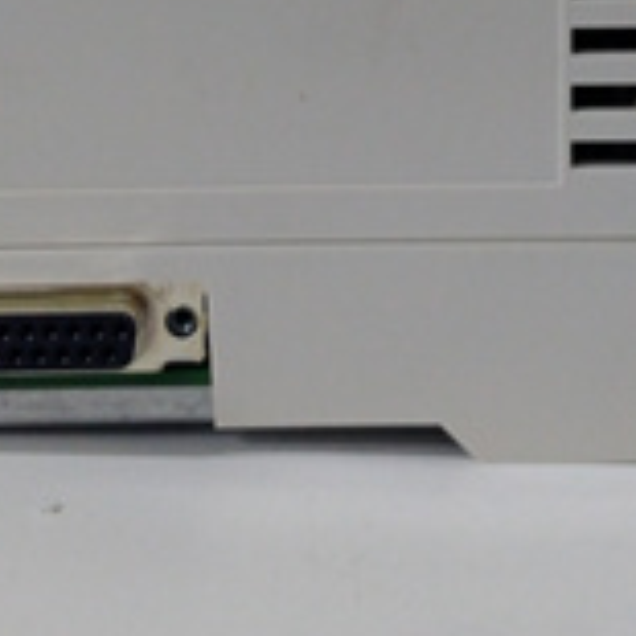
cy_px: -92
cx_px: 341
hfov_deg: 22.5
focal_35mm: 77
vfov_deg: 21.2
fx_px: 1601
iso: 312
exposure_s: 1/33
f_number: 2
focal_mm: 3.79
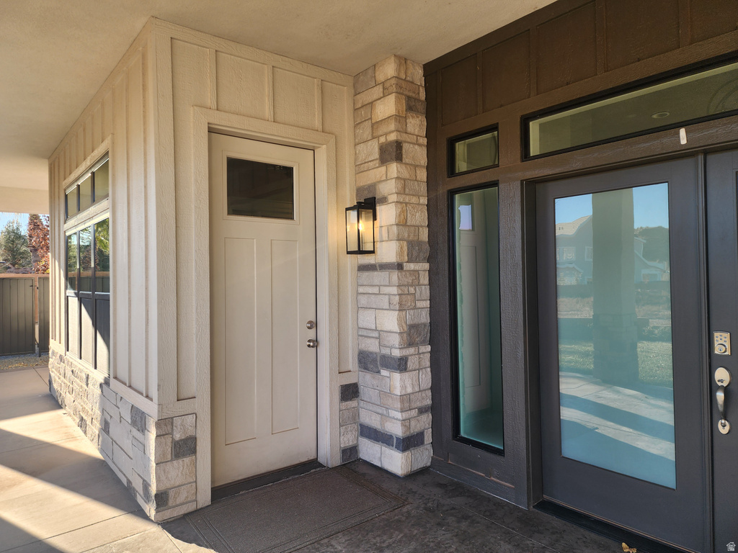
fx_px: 490
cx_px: 369
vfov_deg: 58.9
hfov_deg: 73.9
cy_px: 276
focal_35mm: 23
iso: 25
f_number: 1.8
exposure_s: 1/180
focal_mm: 6.4
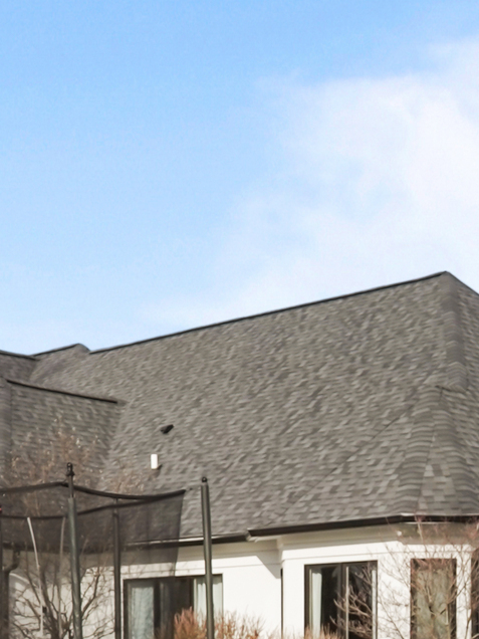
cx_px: 88
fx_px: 1492
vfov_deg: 23.1
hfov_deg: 18.1
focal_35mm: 81
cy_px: 658
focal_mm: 17.4
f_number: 6.3
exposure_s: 1/1000
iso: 250
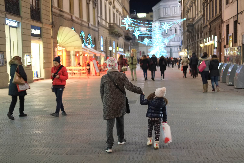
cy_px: 82
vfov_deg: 25.5
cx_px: 122
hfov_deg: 37.5
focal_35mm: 53
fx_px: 359
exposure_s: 1/30
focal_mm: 35
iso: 1600
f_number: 2
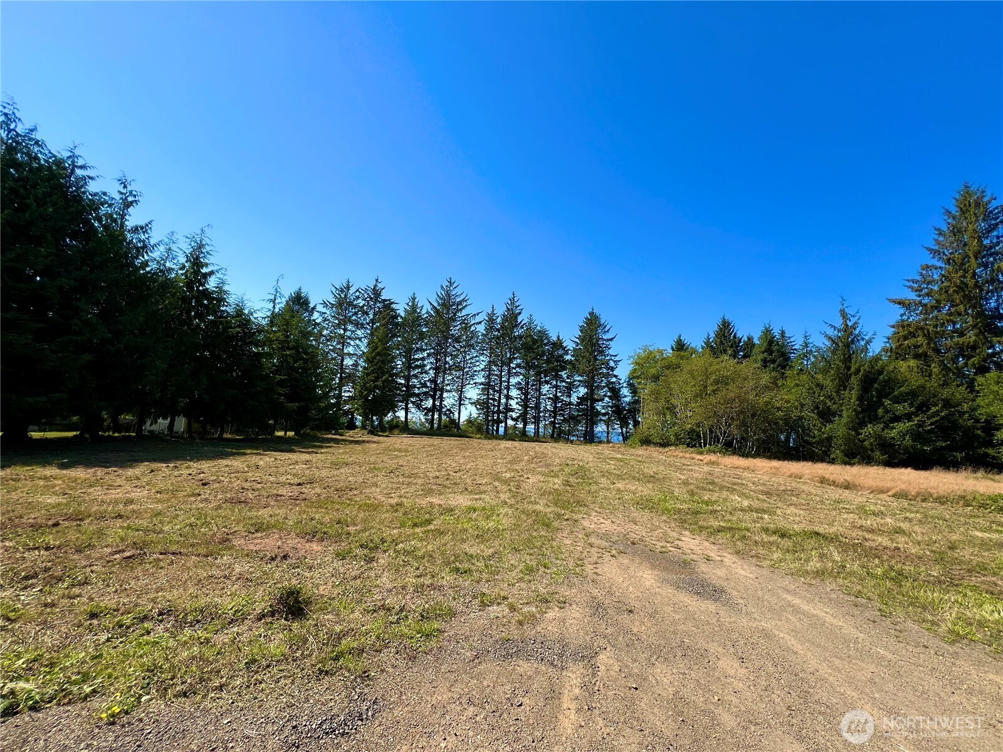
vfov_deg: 89.9
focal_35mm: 13
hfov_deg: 106.2
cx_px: 502
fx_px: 377
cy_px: 376
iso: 32
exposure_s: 1/1393
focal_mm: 1.57
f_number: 1.8
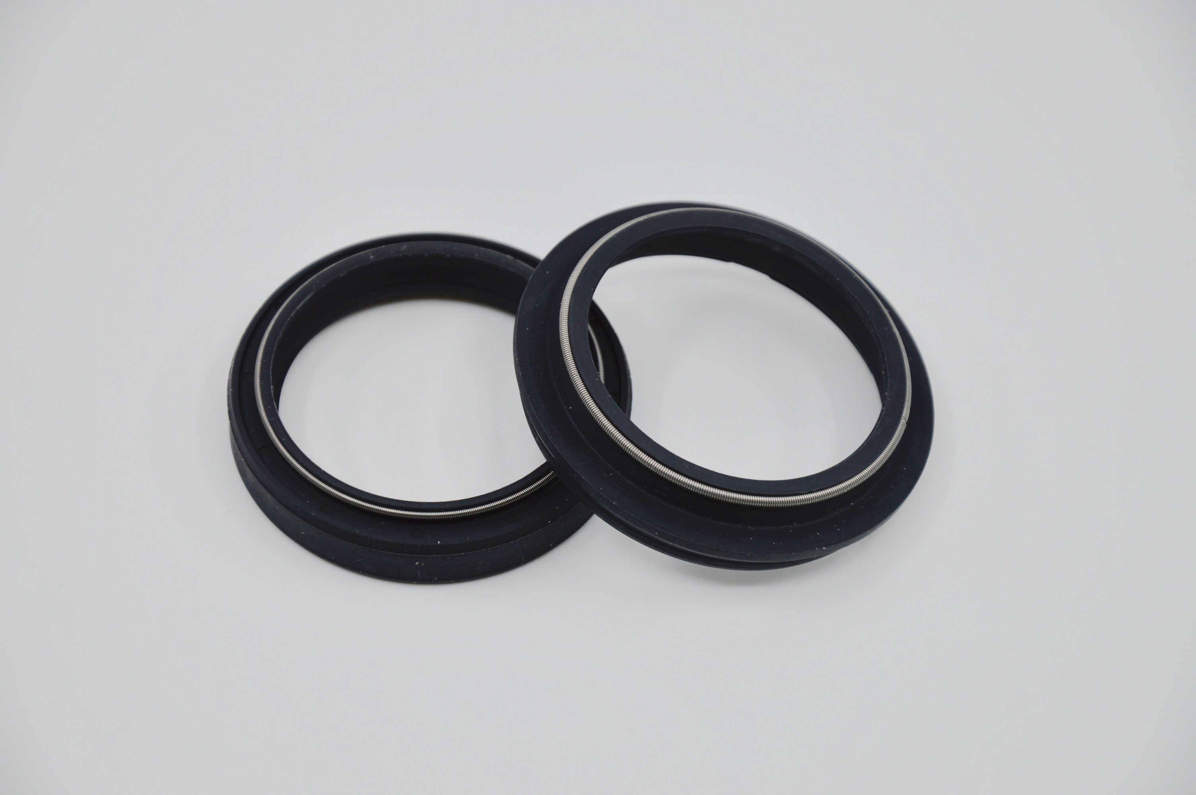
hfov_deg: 13.1
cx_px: 598
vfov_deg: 8.7
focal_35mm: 158
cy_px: 398
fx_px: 5228
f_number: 7.1
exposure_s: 1/200
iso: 100
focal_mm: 105
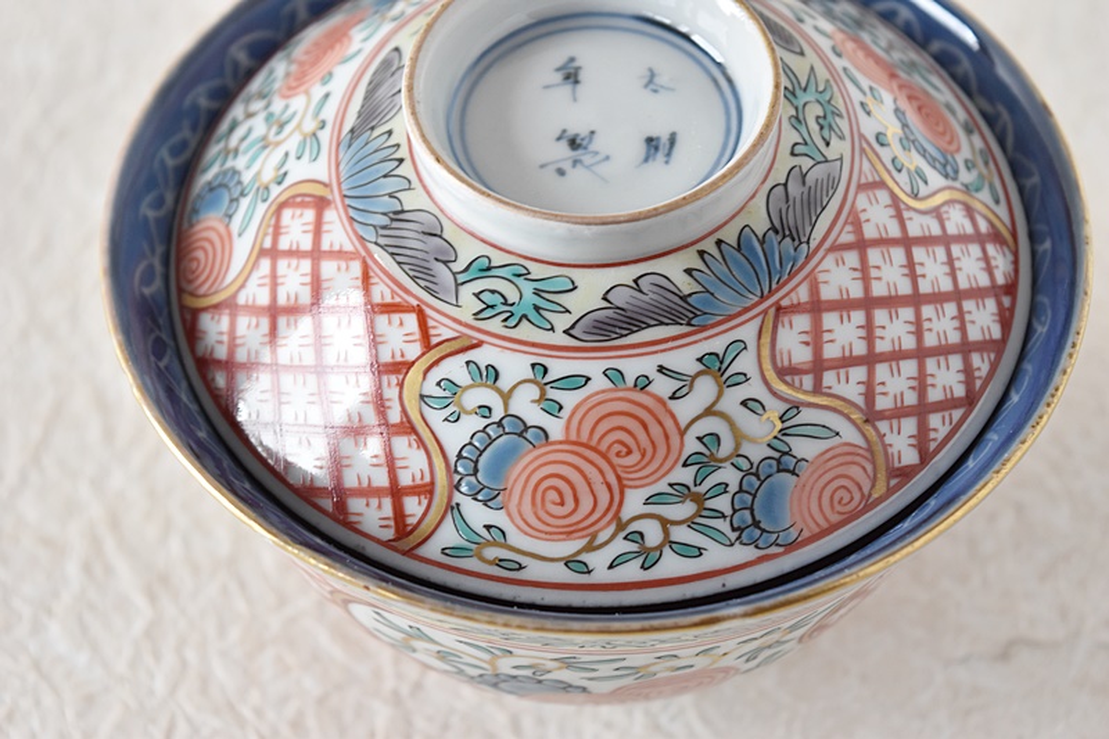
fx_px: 2541
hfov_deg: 24.6
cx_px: 554
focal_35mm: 82
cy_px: 370
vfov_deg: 16.5
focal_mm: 55
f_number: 5.6
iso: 800
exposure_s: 1/5
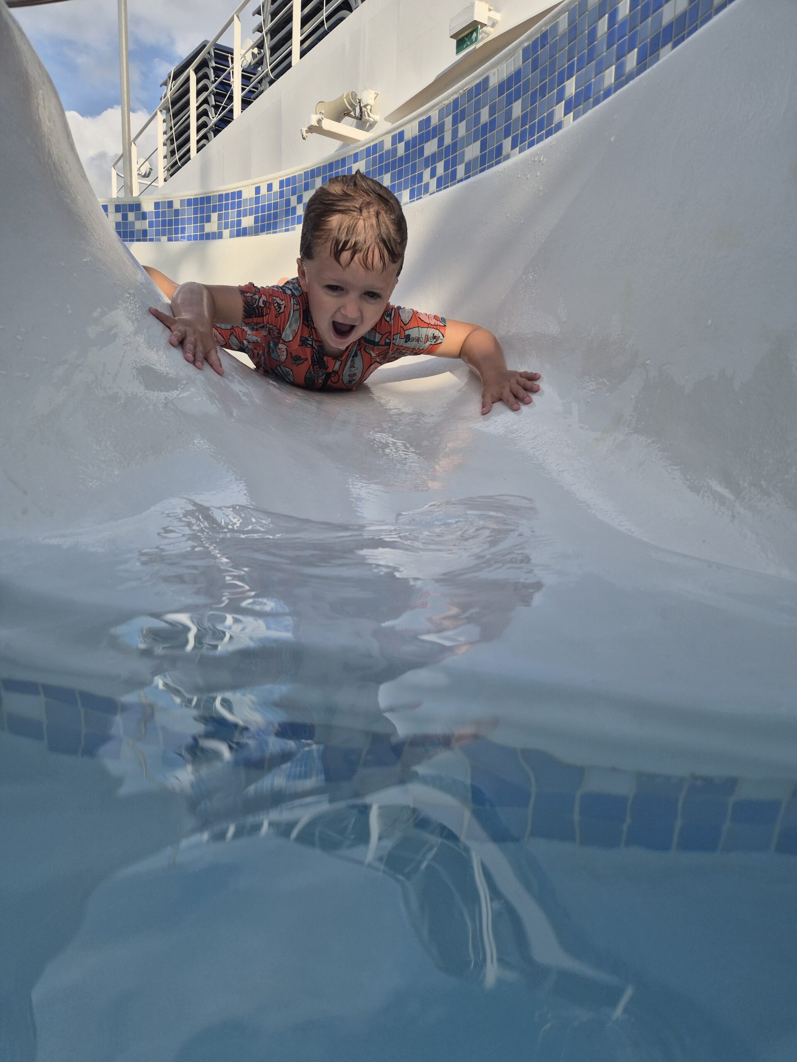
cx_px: 398
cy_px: 531
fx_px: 706
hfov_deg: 58.9
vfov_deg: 73.9
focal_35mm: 23
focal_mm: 5.4
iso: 25
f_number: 1.8
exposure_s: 1/1612
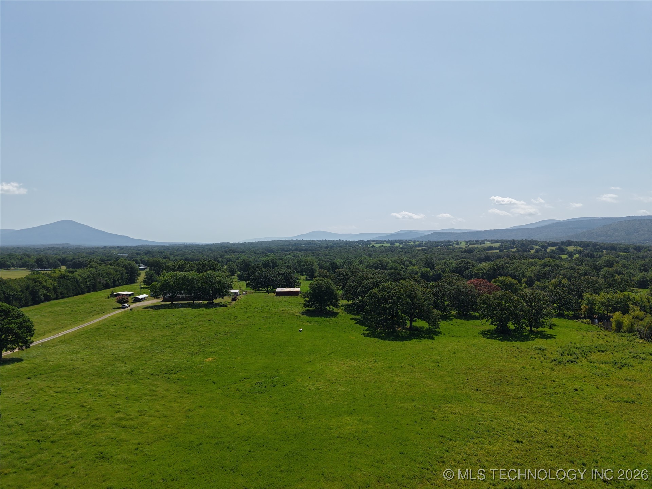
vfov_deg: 56.8
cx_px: 326
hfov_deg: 71.6
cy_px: 244
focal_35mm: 24
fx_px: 452
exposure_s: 1/5000
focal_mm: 8.67
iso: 140
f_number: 1.8
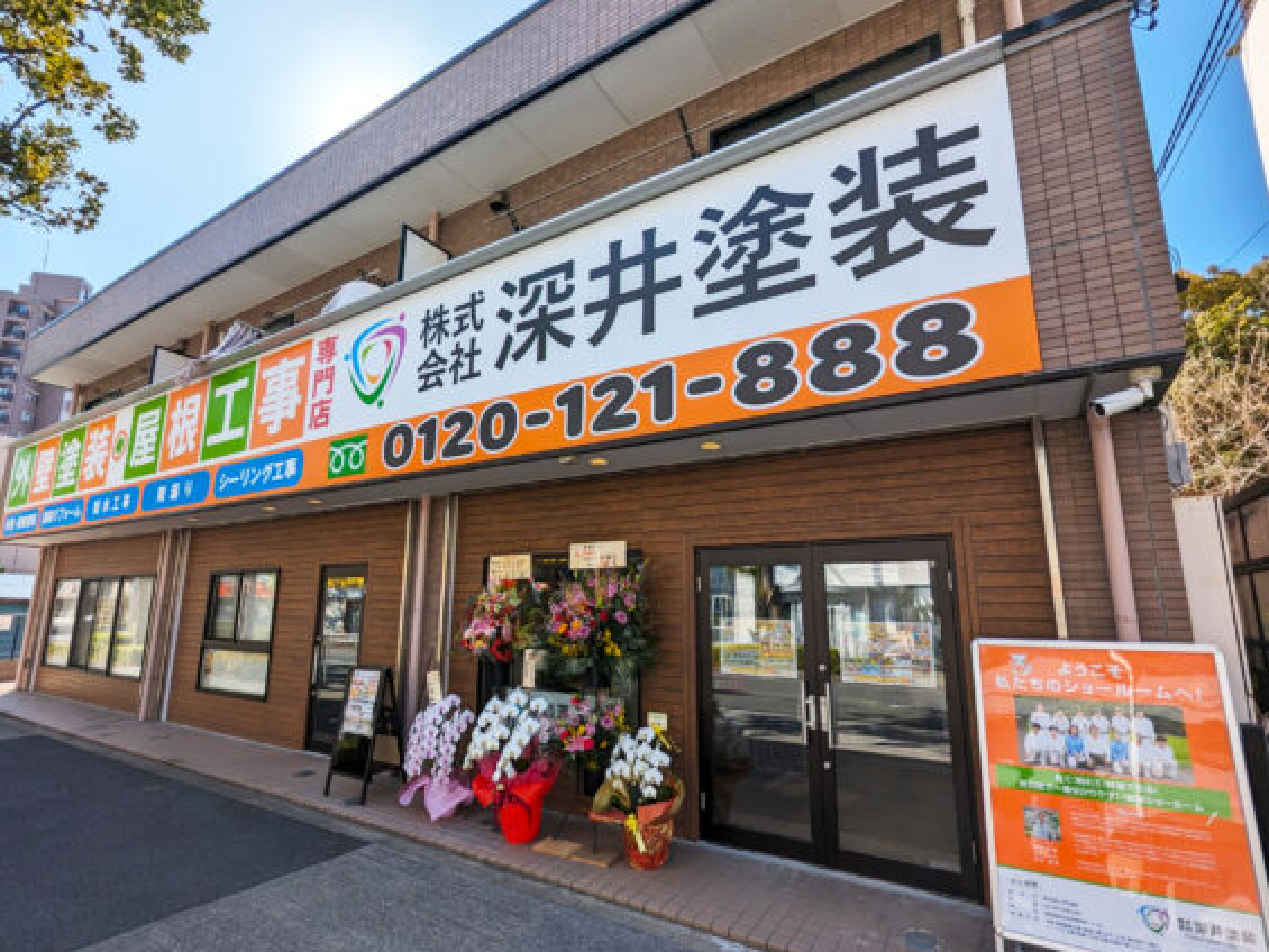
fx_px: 623
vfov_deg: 74.7
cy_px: 489
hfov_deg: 90.9
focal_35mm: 17
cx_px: 602
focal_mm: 2.22
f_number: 2.2
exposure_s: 1/2439
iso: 45
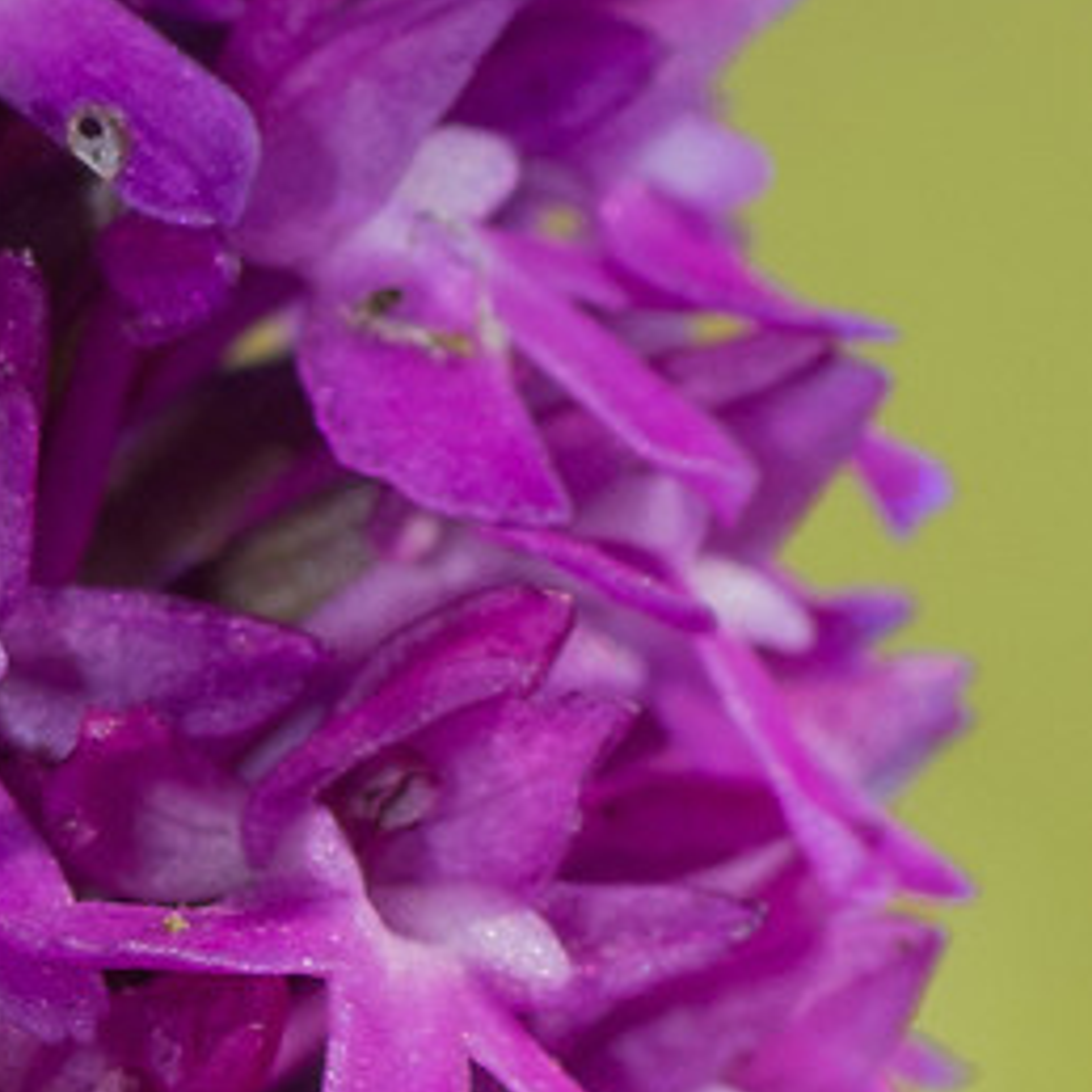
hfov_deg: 1.6
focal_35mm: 1062
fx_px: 37903
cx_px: -1644
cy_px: 2618
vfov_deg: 1.6
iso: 125
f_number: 10
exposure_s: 1/100
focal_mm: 90
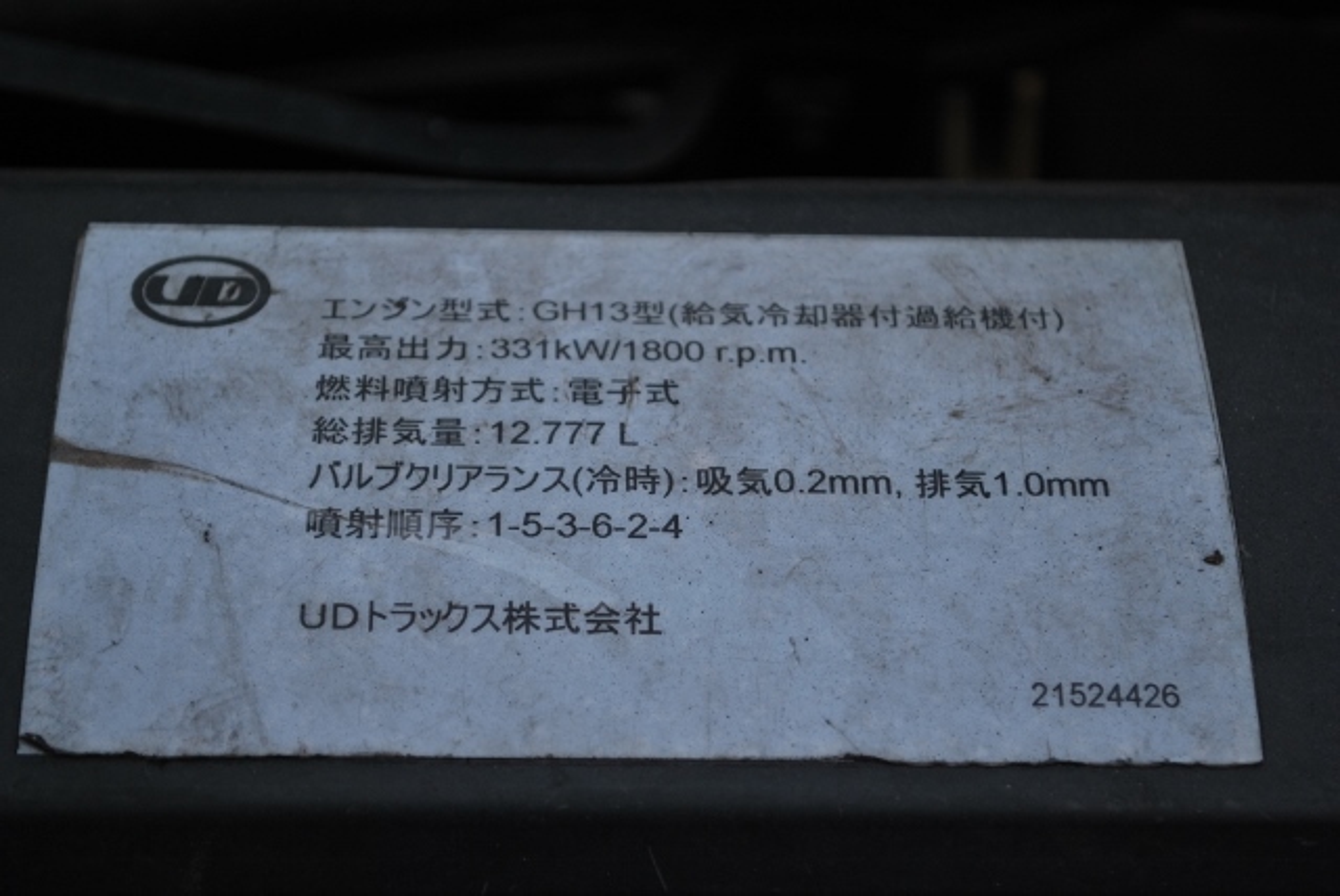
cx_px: 670
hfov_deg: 26.0
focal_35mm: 78
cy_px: 448
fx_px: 2906
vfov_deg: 17.5
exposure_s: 1/500
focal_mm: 52
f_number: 5.6
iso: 180
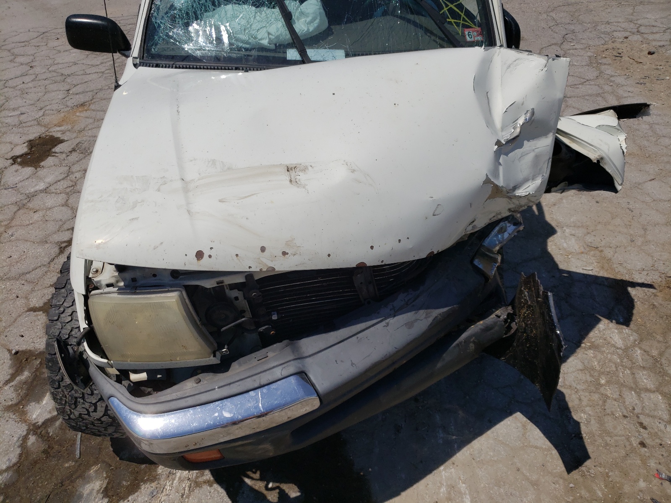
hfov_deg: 67.3
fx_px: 504
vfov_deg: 53.1
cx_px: 336
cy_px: 252
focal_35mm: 26
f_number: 1.5
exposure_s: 1/10000
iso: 52
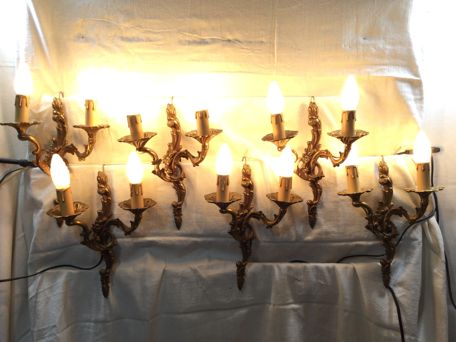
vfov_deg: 45.4
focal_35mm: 31
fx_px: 408
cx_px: 228
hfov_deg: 58.4
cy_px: 171
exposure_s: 1/100
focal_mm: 3.3
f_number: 2.4
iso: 40
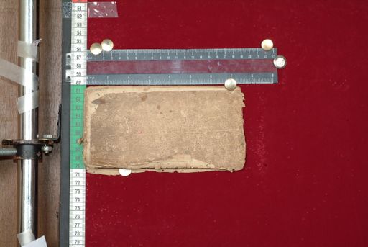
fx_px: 906
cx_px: 184
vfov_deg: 15.5
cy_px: 124
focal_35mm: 88
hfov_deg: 23.0
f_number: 13
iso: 160
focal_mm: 59
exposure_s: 1/20
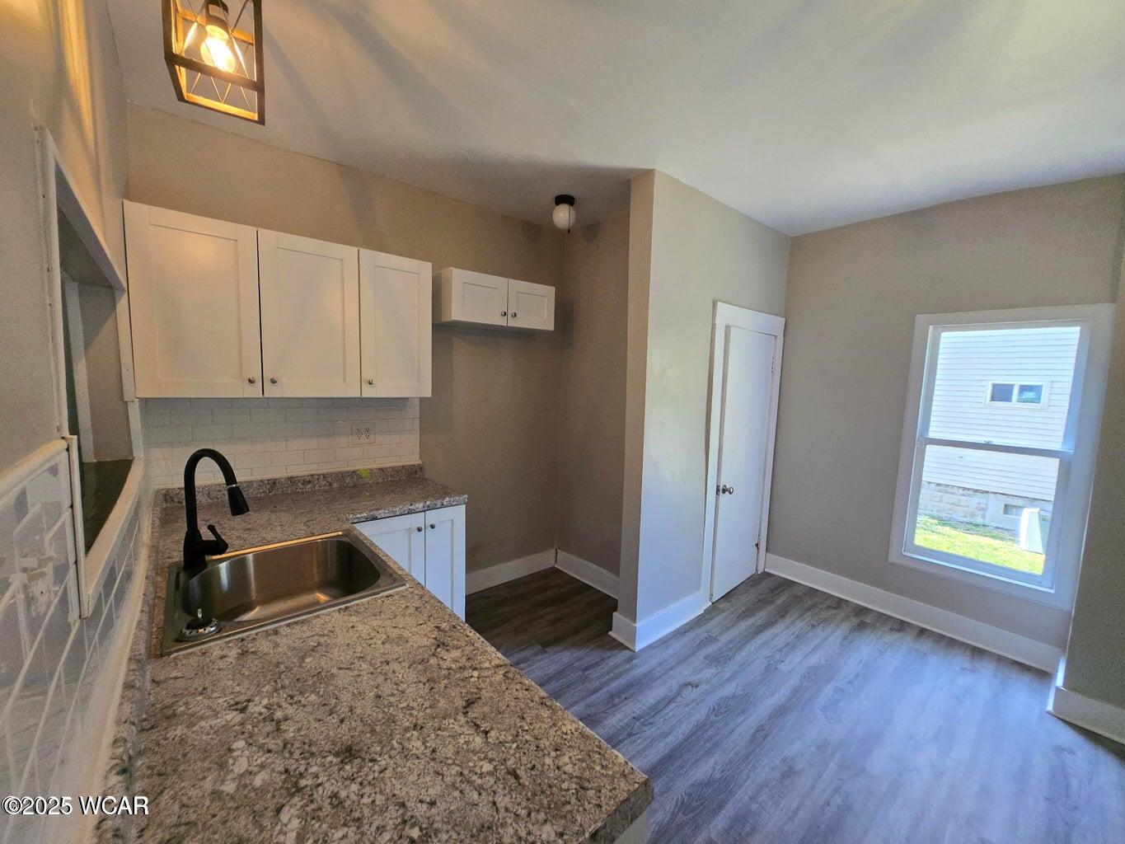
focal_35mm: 13
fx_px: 423
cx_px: 562
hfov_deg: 106.2
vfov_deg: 89.9
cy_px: 422
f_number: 2.2
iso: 125
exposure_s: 1/60
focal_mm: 1.7
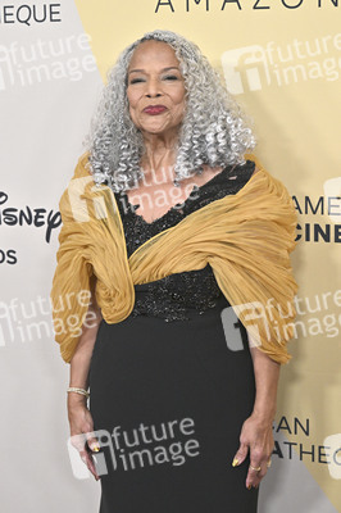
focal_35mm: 83
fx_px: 1181
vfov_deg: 24.5
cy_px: 256
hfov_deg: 16.4
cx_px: 170
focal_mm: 83
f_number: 5.6
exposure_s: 1/320
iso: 2000
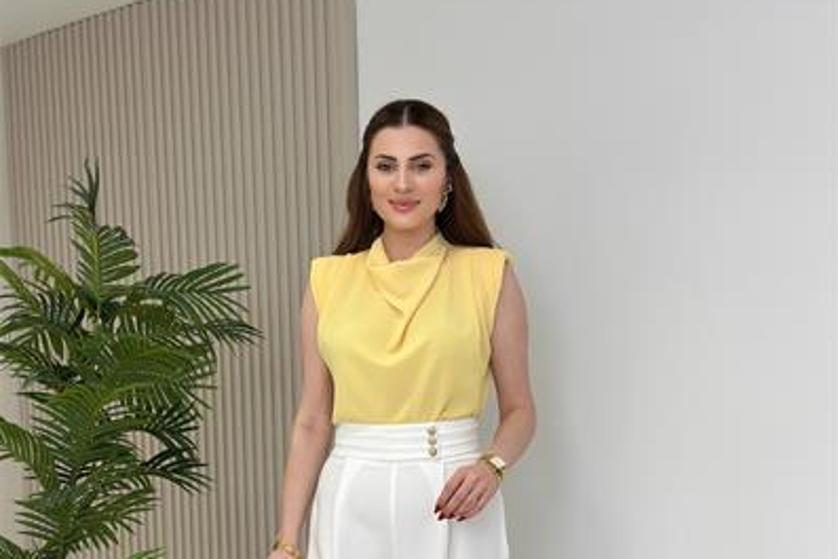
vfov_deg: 19.9
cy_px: 516
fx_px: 1560
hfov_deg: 30.1
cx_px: 420
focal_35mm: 67
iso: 80
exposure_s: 1/437
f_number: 1.78
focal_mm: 6.86
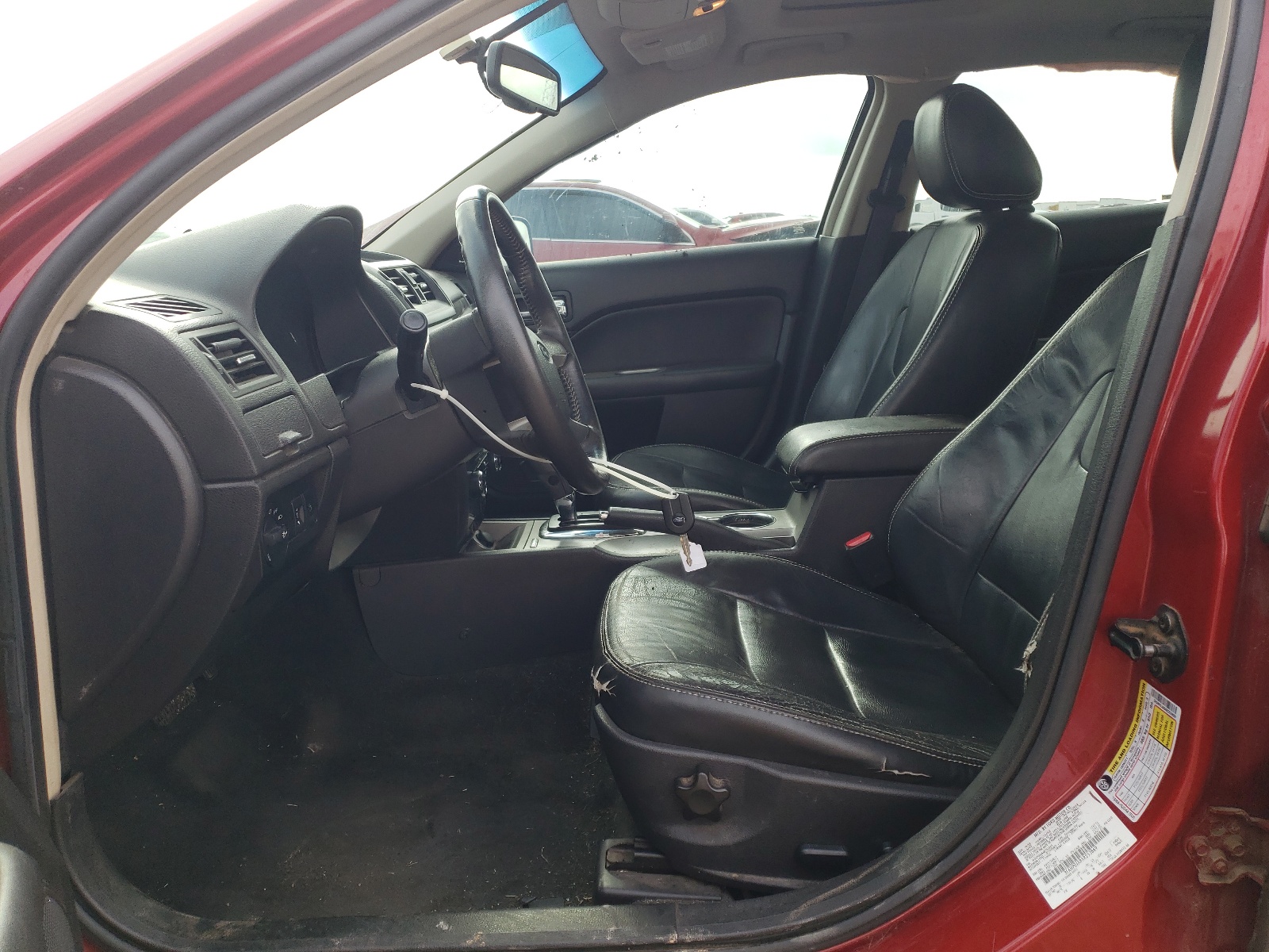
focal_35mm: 26
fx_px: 953
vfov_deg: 53.1
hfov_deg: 67.3
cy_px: 476
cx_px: 634
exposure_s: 1/385
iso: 50
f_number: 1.5
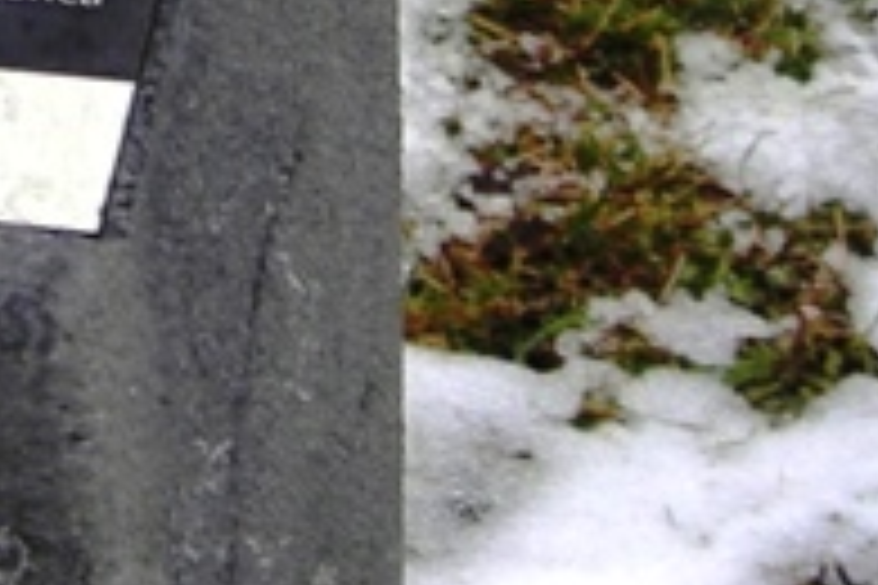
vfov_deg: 8.0
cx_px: -329
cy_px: -680
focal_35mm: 162
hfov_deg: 12.2
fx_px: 3951
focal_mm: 6.3
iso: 50
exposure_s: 1/52.5
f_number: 3.2
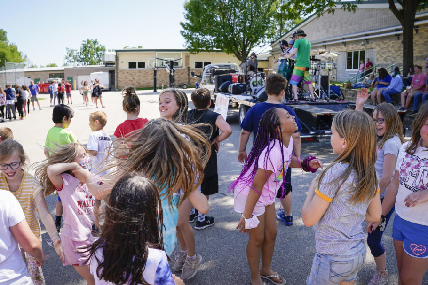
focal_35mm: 27
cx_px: 209
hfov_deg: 67.4
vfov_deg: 47.9
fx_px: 321
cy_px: 156
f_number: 4.5
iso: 100
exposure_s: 1/400
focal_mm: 24
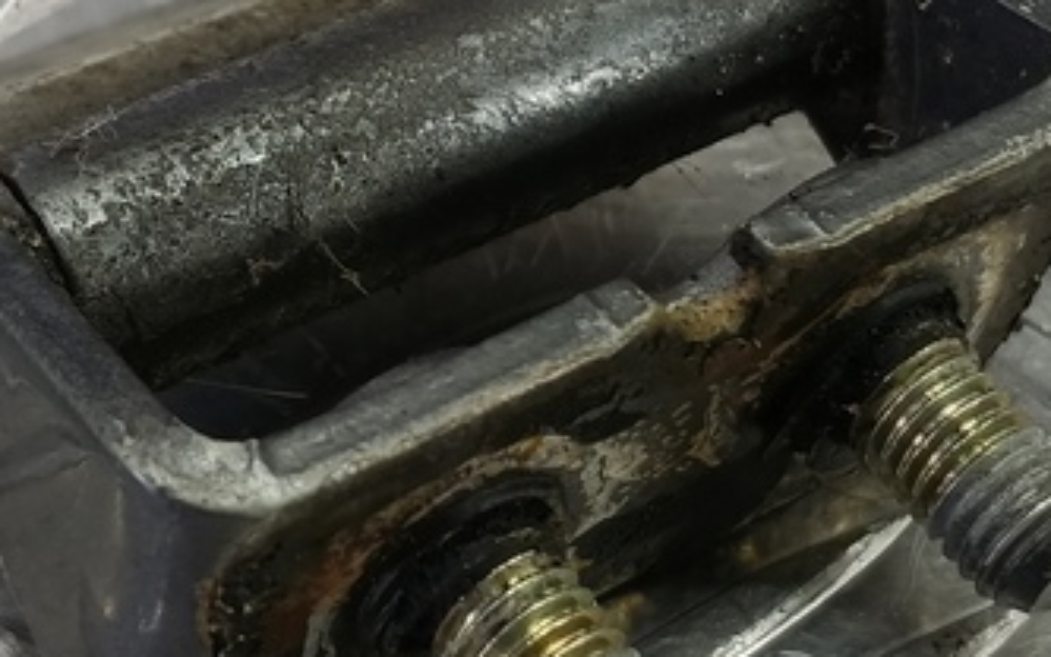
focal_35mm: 75
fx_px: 2148
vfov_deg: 17.4
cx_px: 454
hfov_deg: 27.5
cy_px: 300
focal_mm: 4.11
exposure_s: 1/50
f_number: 1.6
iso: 151
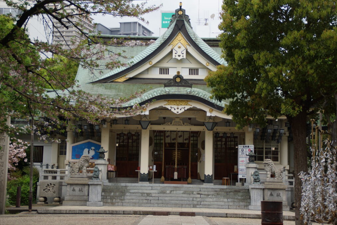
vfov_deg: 17.9
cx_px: 170
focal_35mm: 76
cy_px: 111
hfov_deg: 26.7
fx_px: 711
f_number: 4.5
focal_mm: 50
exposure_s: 1/160
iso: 320
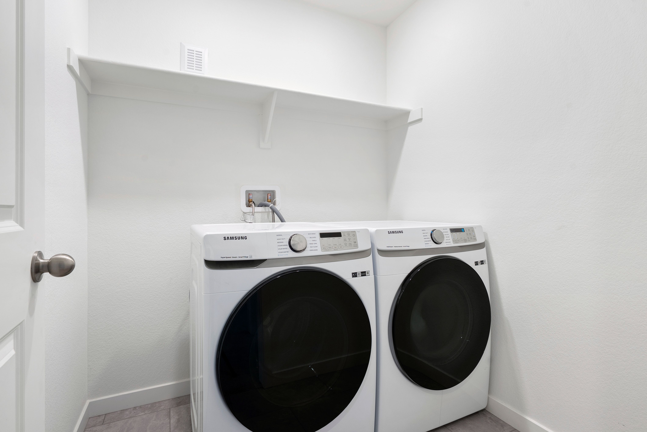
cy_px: 216
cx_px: 324
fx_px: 324
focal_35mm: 18
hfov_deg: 90.0
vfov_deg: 67.5
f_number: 9
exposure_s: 1/5
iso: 500
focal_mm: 18
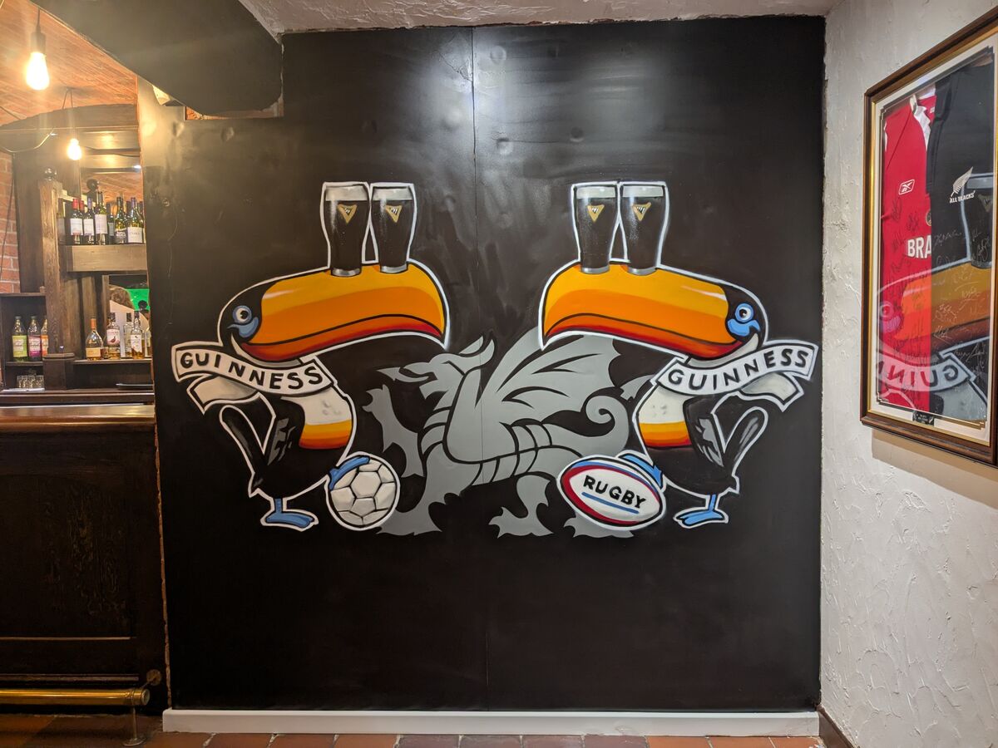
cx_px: 499
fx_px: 778
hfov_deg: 65.3
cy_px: 374
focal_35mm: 27
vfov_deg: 51.4
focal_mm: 4.38
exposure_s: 1/25
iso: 70
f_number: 1.73
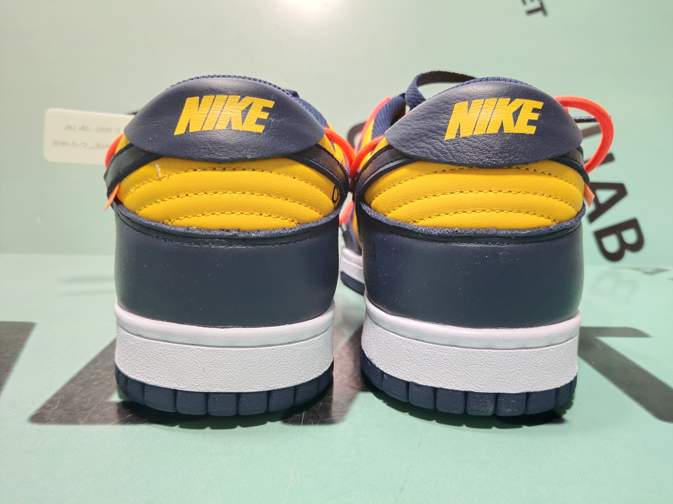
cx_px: 336
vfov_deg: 46.8
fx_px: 583
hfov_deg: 60.0
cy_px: 252
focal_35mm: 30
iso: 50
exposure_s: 1/442
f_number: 1.79
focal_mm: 4.35
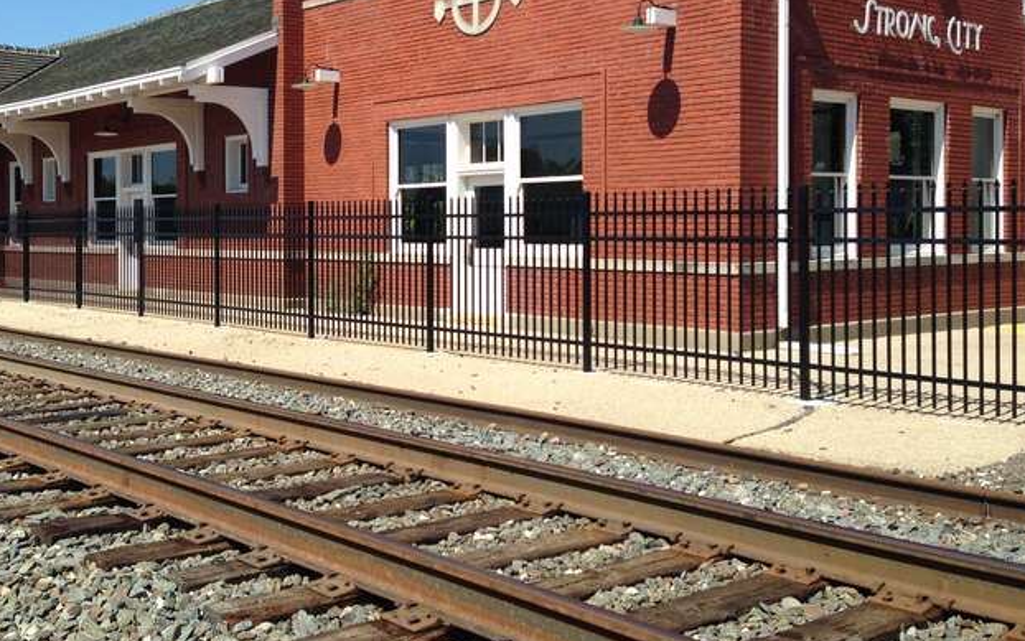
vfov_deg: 28.4
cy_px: 221
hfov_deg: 44.0
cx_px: 384
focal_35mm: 45
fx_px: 1257
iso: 50
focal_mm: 4.12
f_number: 2.4
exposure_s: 1/1642
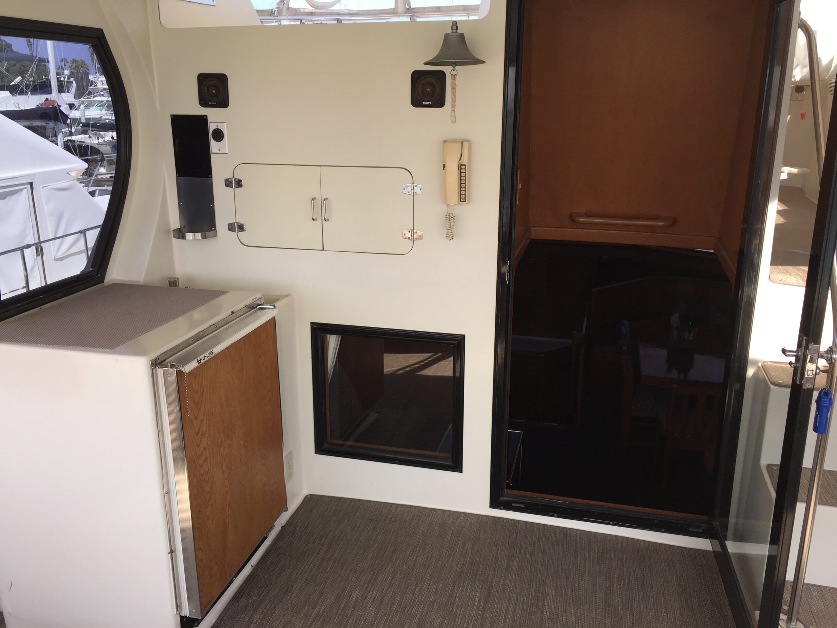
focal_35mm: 29
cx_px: 418
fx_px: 701
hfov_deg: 61.7
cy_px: 314
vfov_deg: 48.2
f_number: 2.2
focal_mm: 4.15
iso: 32
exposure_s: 1/434
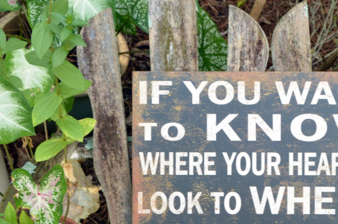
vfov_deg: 16.2
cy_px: 191
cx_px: 259
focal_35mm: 83
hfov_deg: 24.2
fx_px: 778
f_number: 8
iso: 400
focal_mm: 27
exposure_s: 1/30
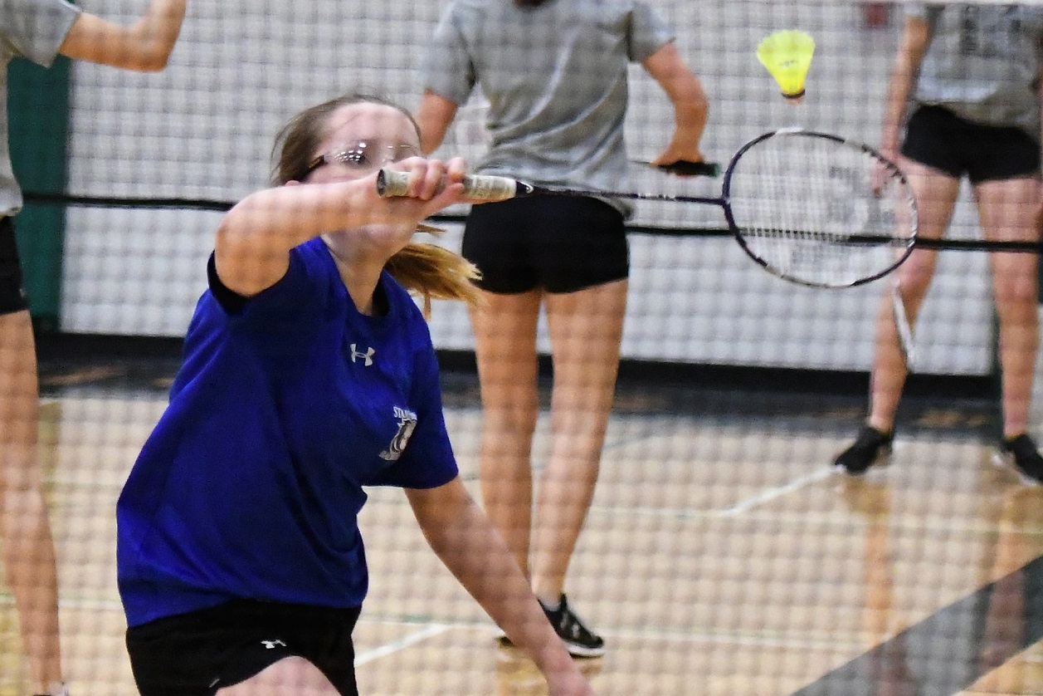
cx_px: 522
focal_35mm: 117
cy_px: 348
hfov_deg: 17.5
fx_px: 3389
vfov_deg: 11.7
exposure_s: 1/1000
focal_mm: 78
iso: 6400
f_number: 2.8
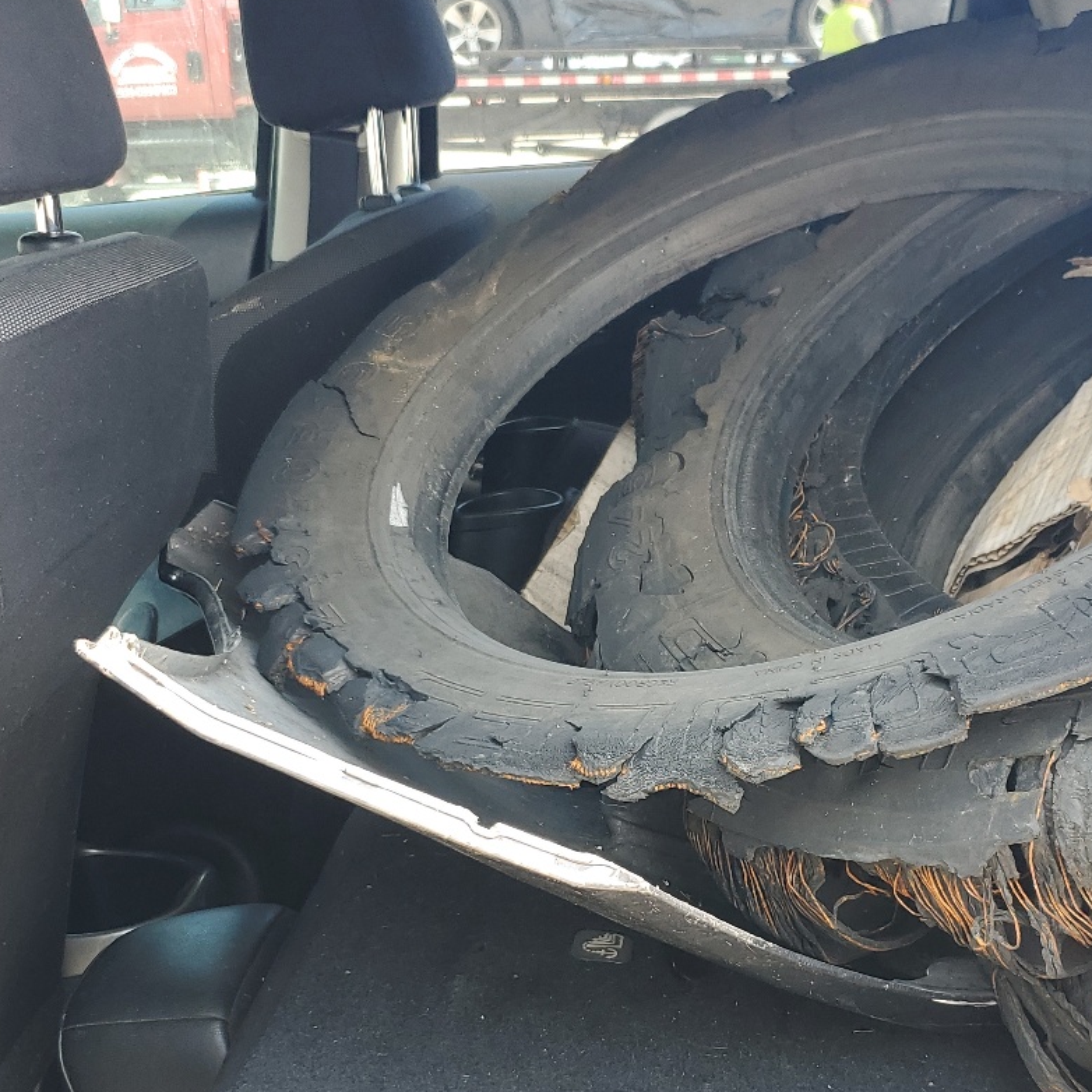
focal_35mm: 47
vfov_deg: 35.3
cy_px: 806
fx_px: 1677
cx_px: 661
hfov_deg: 35.9
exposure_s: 1/196
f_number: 1.5
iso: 50
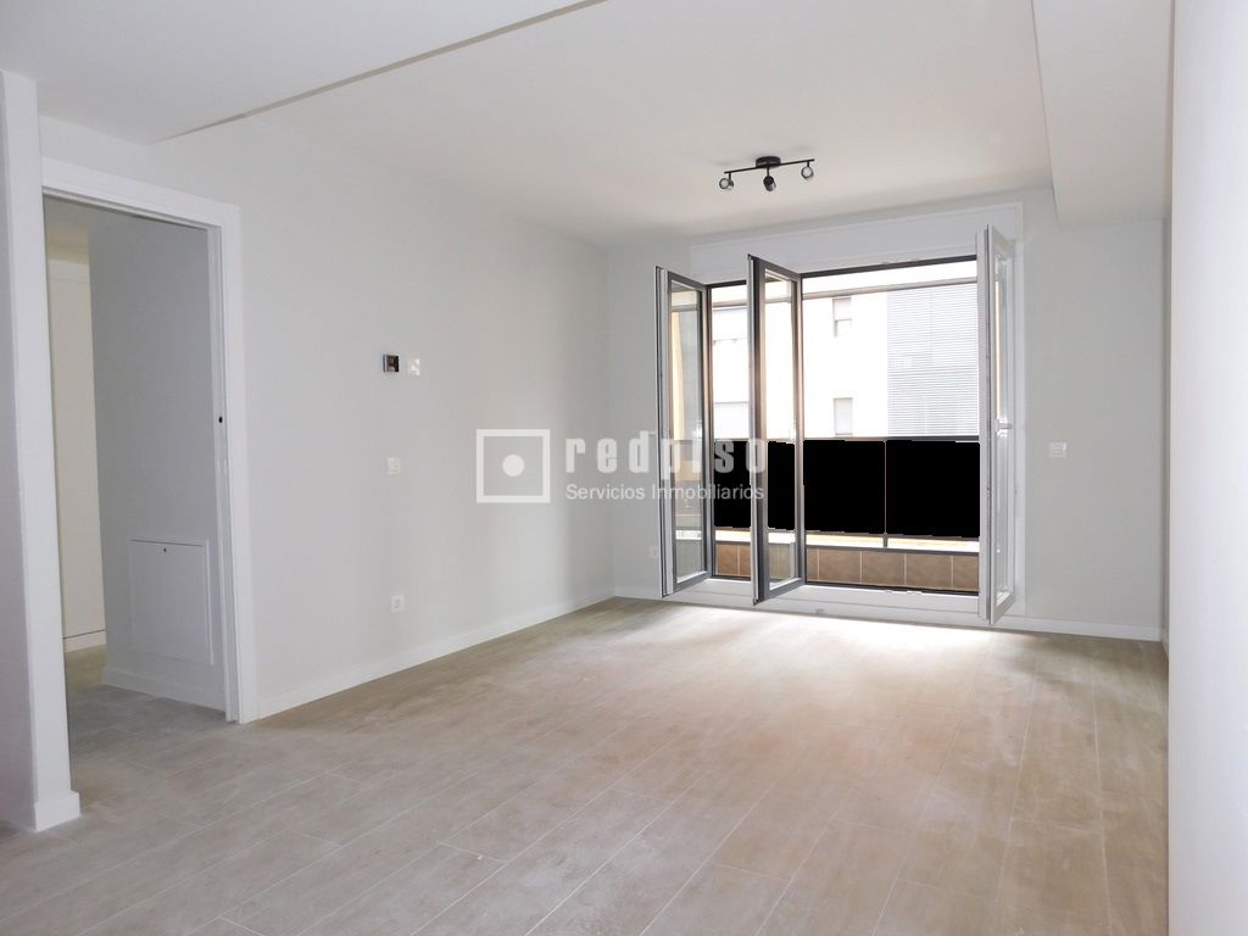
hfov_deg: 73.9
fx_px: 829
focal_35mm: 23
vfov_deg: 58.9
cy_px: 468
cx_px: 624
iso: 125
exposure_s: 1/30
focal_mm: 4
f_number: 3
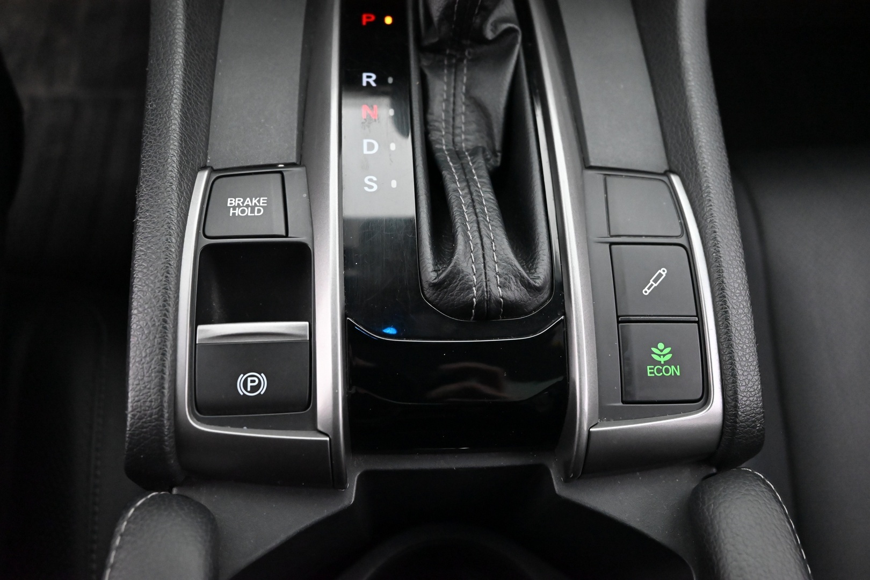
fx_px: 701
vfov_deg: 45.0
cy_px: 290
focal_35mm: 29
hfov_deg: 63.7
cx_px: 435
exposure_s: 1/60
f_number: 4.5
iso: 9000
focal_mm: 29
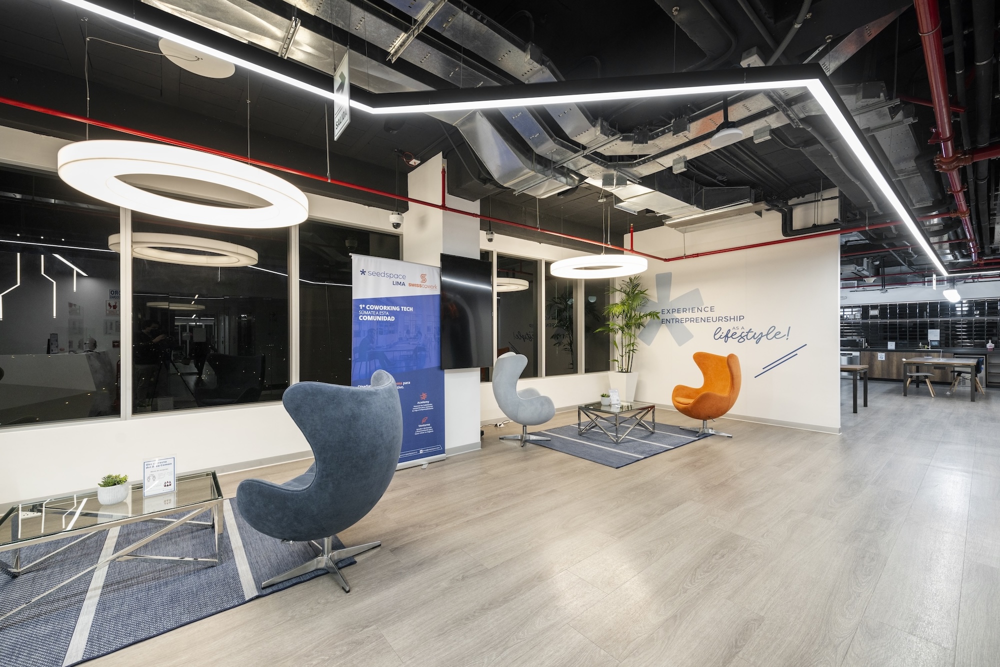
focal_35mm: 14
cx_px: 500
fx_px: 389
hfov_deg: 104.2
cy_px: 334
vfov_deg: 81.2
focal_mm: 14
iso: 400
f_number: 7.1
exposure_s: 1/25
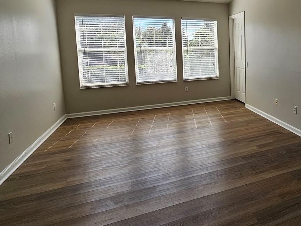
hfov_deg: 65.4
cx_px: 240
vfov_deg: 54.9
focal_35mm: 24
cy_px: 65
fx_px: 209
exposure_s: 1/280
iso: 50
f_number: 2.2
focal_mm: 2.2
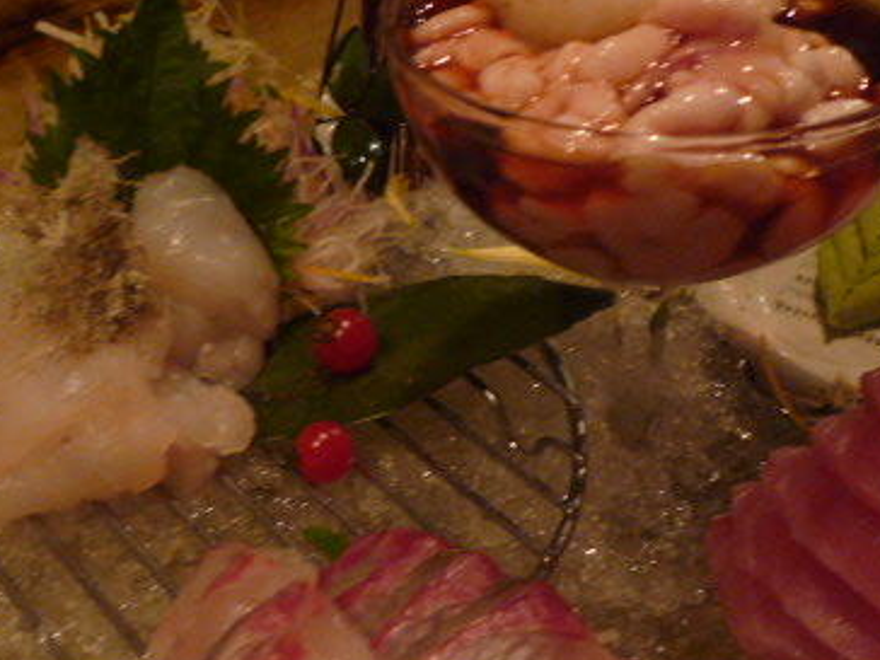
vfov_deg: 32.5
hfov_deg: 42.9
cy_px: 459
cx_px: 486
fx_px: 1119
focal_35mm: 44
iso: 400
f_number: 2.8
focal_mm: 4.4
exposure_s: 1/8
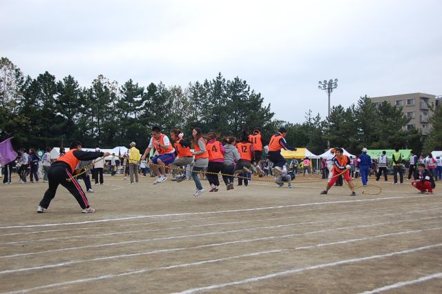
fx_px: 534
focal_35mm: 44
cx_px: 221
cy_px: 147
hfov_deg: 45.0
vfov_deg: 30.8
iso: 400
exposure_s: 1/500
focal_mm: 29
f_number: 4.2
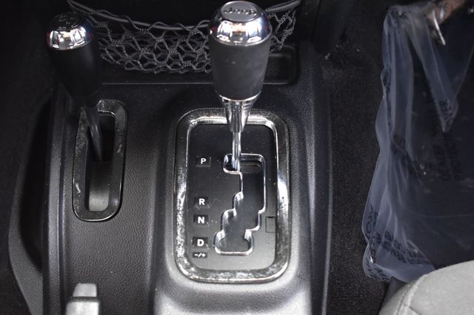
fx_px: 908
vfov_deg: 19.7
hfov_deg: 29.3
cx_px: 237
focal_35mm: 69
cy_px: 158
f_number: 5.3
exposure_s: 1/3
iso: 1600
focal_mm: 46
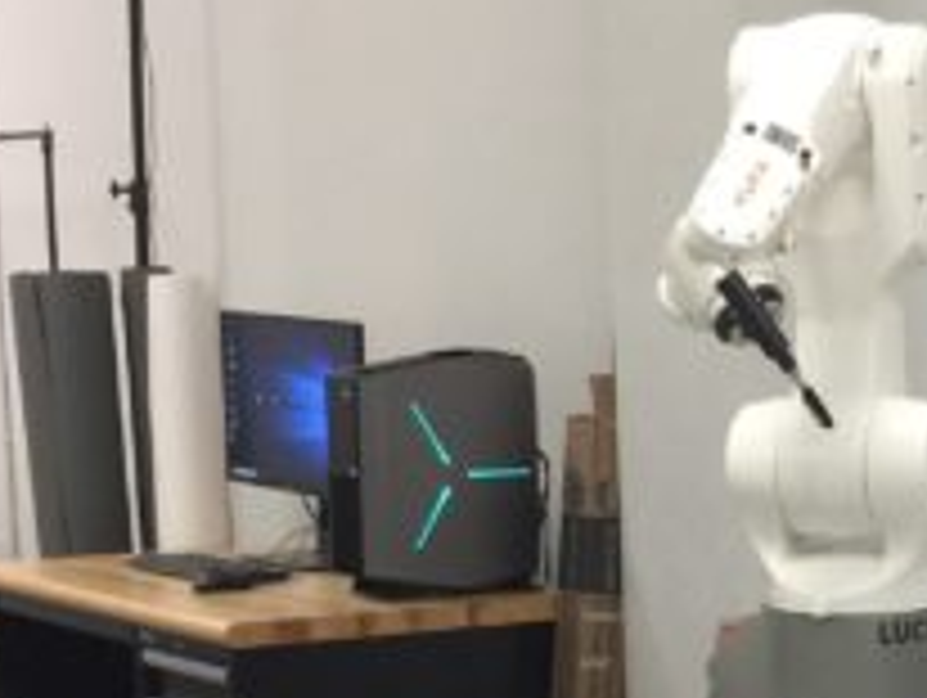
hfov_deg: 17.0
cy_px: 698
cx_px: 1228
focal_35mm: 108
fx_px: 2896
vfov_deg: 13.5
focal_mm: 4.15
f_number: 2.2
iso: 64
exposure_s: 1/15
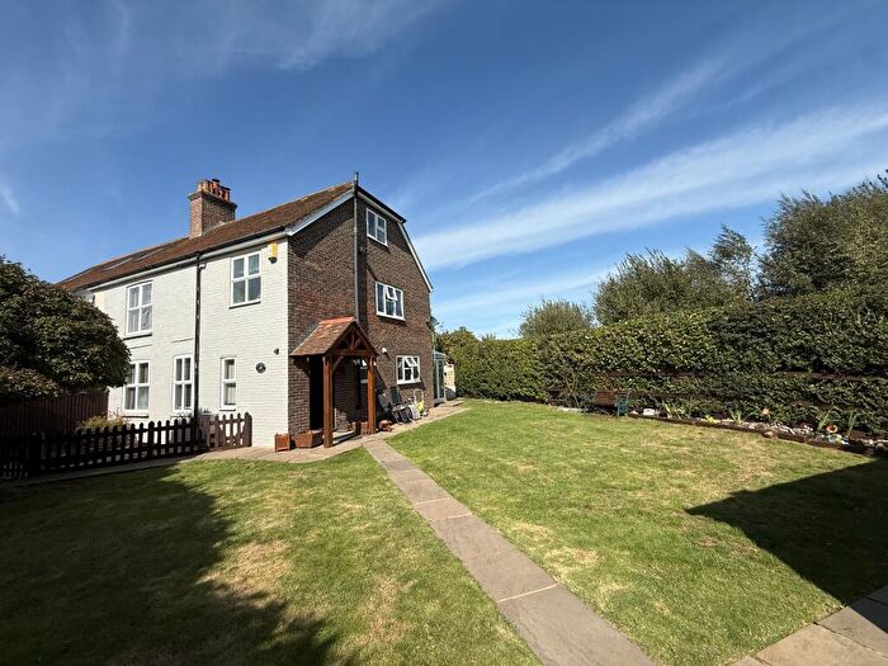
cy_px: 333
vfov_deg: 85.7
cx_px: 444
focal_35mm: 14
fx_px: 359
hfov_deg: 102.1
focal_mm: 2.22
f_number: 2.2
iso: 50
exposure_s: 1/2320
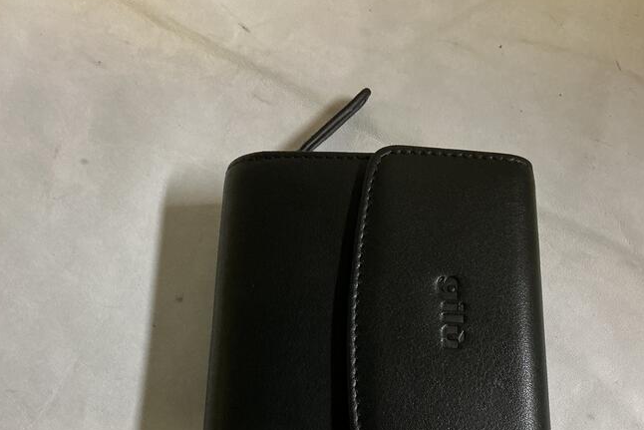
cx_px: 344
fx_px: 751
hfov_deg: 46.4
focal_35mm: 42
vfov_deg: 31.3
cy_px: 326
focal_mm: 3
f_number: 1.8
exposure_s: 1/50
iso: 160
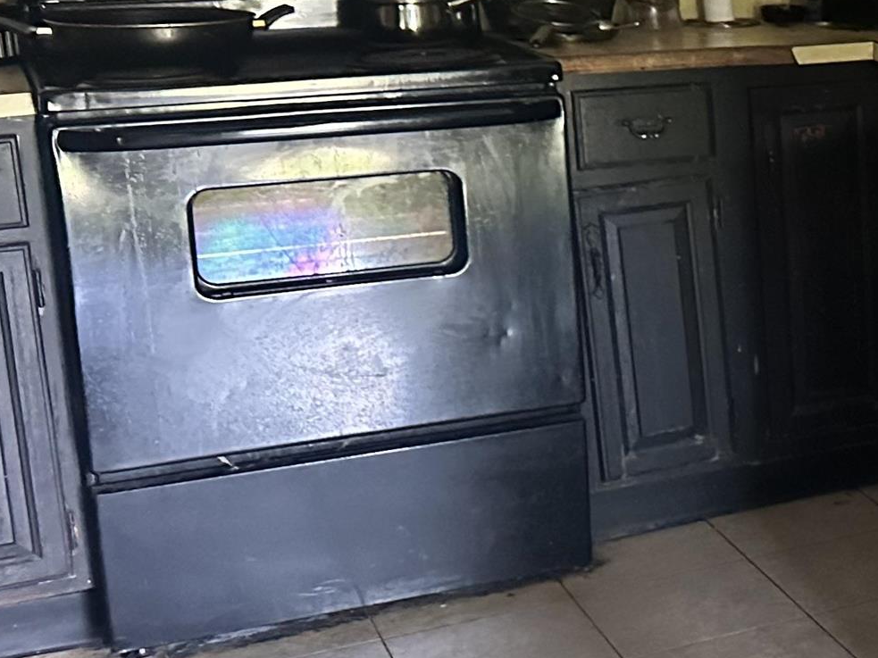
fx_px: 1902
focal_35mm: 75
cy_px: 232
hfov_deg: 22.6
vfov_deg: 19.6
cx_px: 1204
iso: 1000
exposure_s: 1/37
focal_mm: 6.86
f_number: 1.78
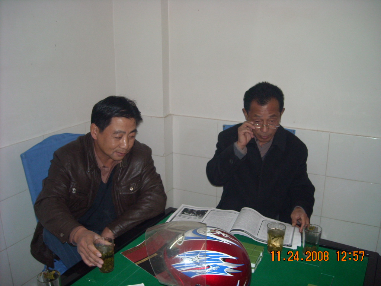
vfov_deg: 40.7
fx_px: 385
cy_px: 143
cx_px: 190
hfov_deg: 52.6
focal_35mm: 35
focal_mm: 5.7
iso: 200
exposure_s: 1/60
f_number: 2.8
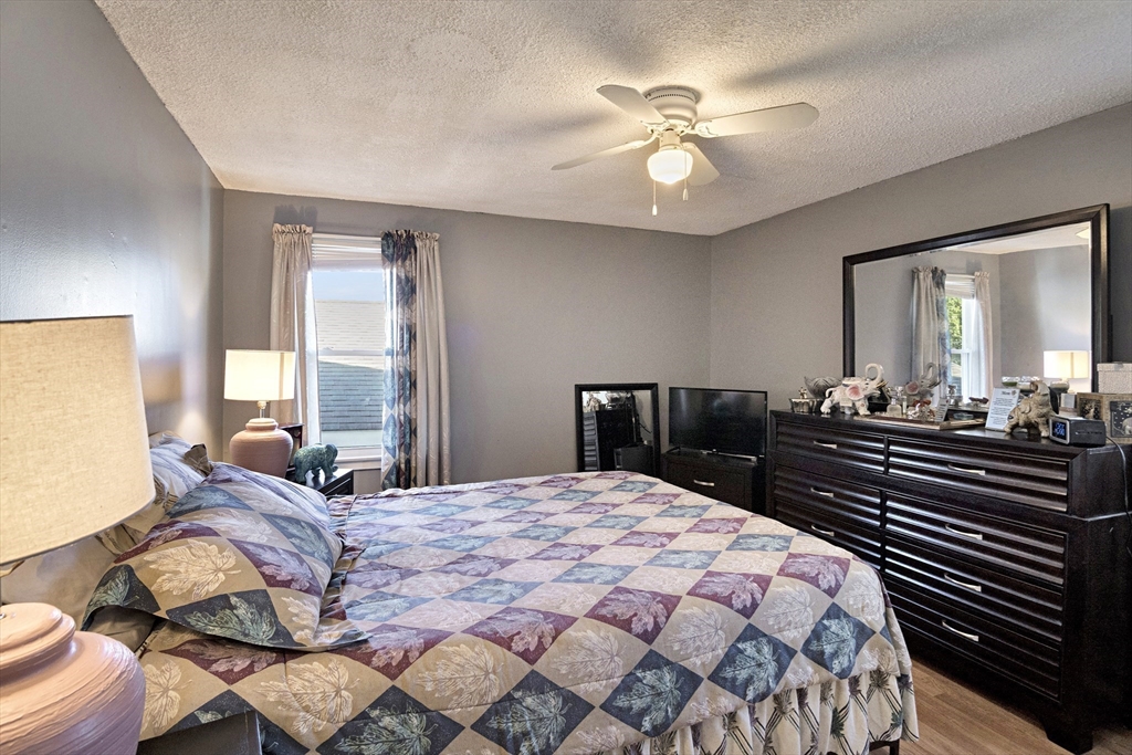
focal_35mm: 16
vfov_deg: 72.1
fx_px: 519
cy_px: 378
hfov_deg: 95.0
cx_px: 566
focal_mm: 11
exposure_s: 1/80
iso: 1000
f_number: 5
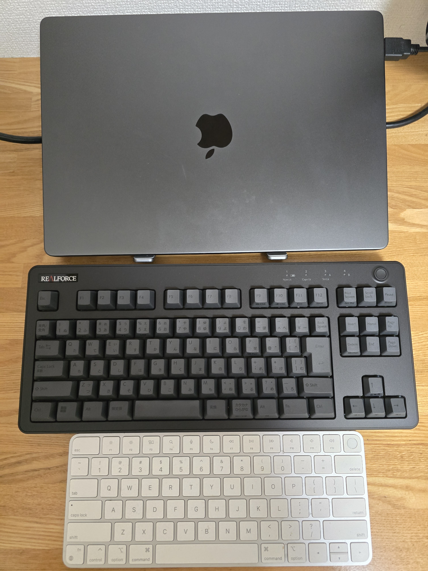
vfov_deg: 73.9
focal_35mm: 23
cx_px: 214
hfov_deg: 58.9
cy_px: 286
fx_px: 379
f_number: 1.7
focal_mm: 6.3
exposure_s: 1/100
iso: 1600
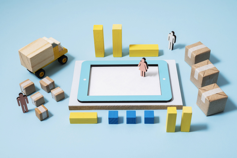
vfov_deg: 27.0
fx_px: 329
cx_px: 118
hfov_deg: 39.6
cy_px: 79
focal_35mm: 50
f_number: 10
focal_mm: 50
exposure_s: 1/125
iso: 200
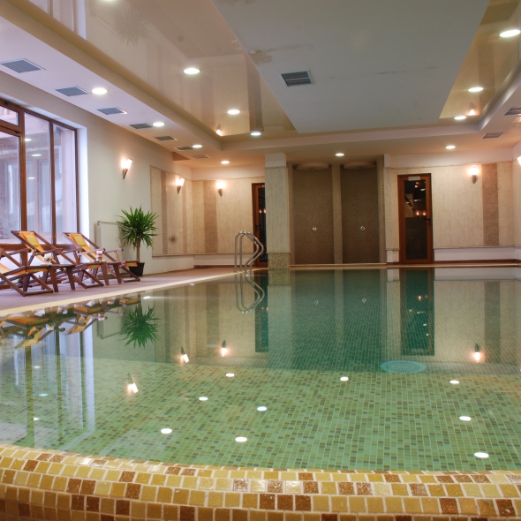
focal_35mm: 35
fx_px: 596
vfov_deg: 47.2
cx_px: 159
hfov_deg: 46.2
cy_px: 260
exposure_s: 2
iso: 100
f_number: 16
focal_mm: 18
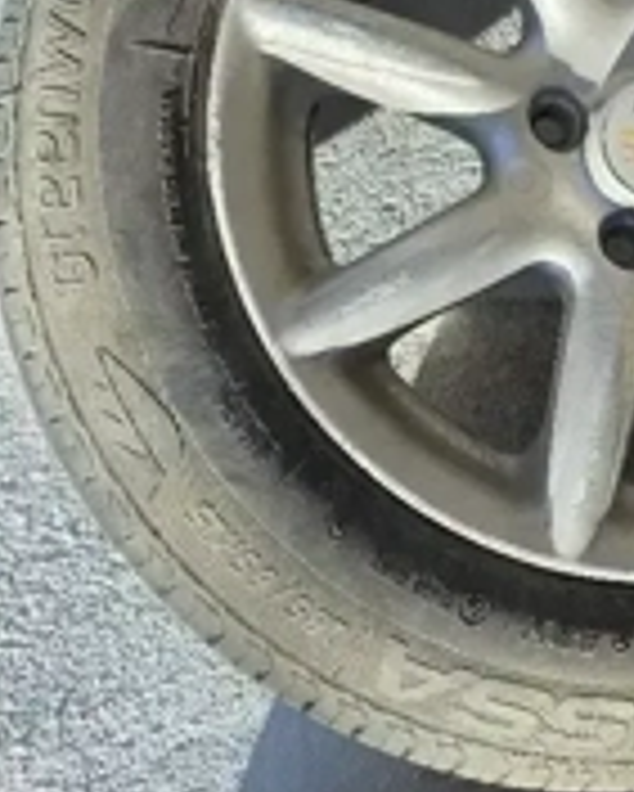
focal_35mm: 51
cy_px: 230
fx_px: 1195
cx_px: 652
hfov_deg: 27.8
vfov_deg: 36.0
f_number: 1.7
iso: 80
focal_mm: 6.3
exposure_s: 1/3333
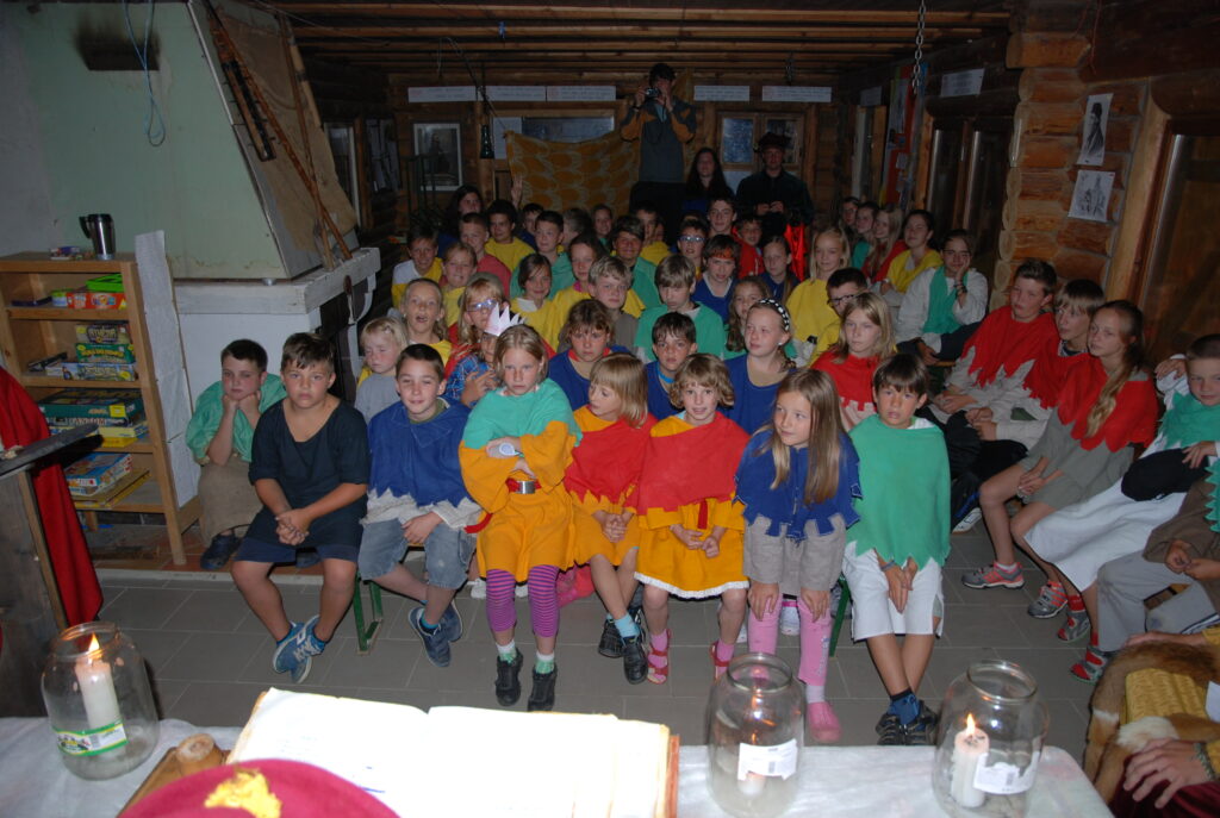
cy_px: 409
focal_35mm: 24
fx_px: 815
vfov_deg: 53.3
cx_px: 610
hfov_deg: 73.6
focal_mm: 16
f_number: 3.5
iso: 200
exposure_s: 1/60
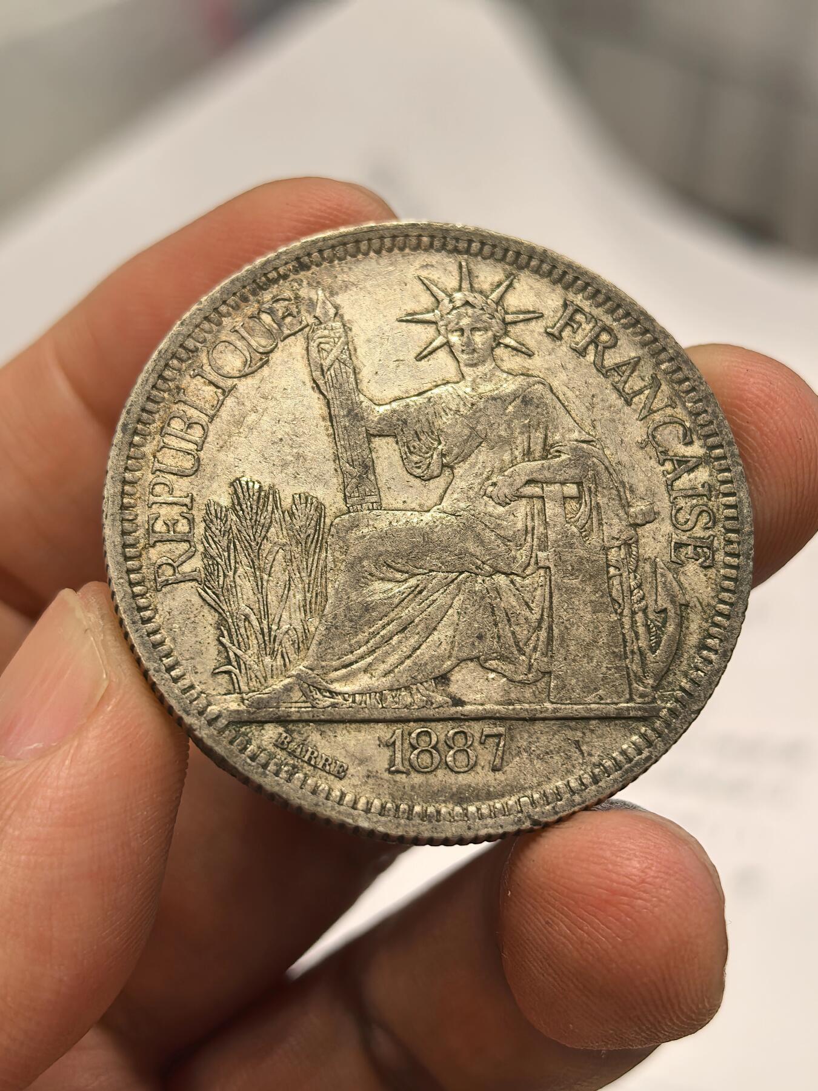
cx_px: 409
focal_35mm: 54
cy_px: 546
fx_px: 1701
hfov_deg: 27.0
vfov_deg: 35.5
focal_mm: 6.98
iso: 160
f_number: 2
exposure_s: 1/50
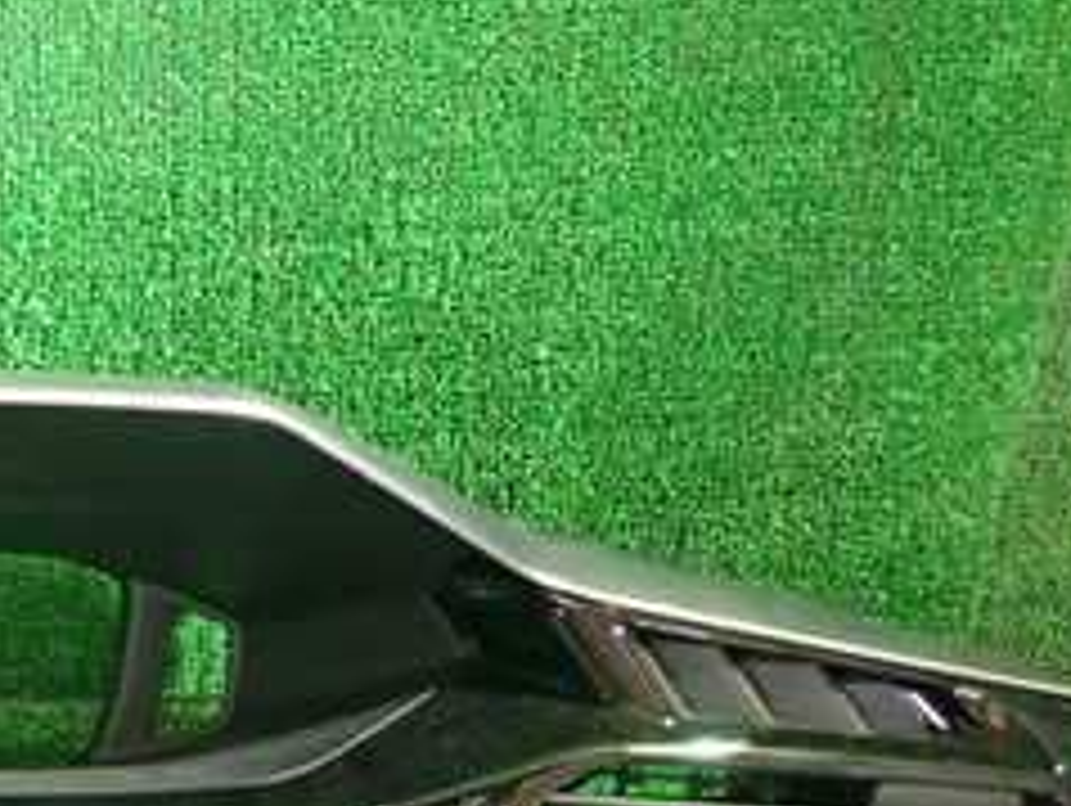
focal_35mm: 63
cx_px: -36
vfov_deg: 23.0
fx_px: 1951
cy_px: 626
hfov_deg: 28.5
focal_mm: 4.5
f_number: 2
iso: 500
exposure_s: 1/30
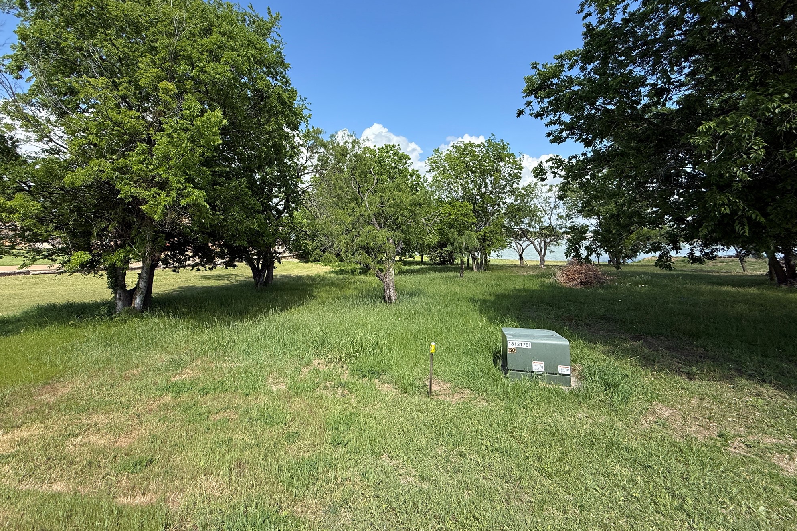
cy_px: 227
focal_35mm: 15
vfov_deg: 76.9
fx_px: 332
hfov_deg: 100.4
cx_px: 388
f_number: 2.2
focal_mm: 2.22
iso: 80
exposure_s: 1/1613
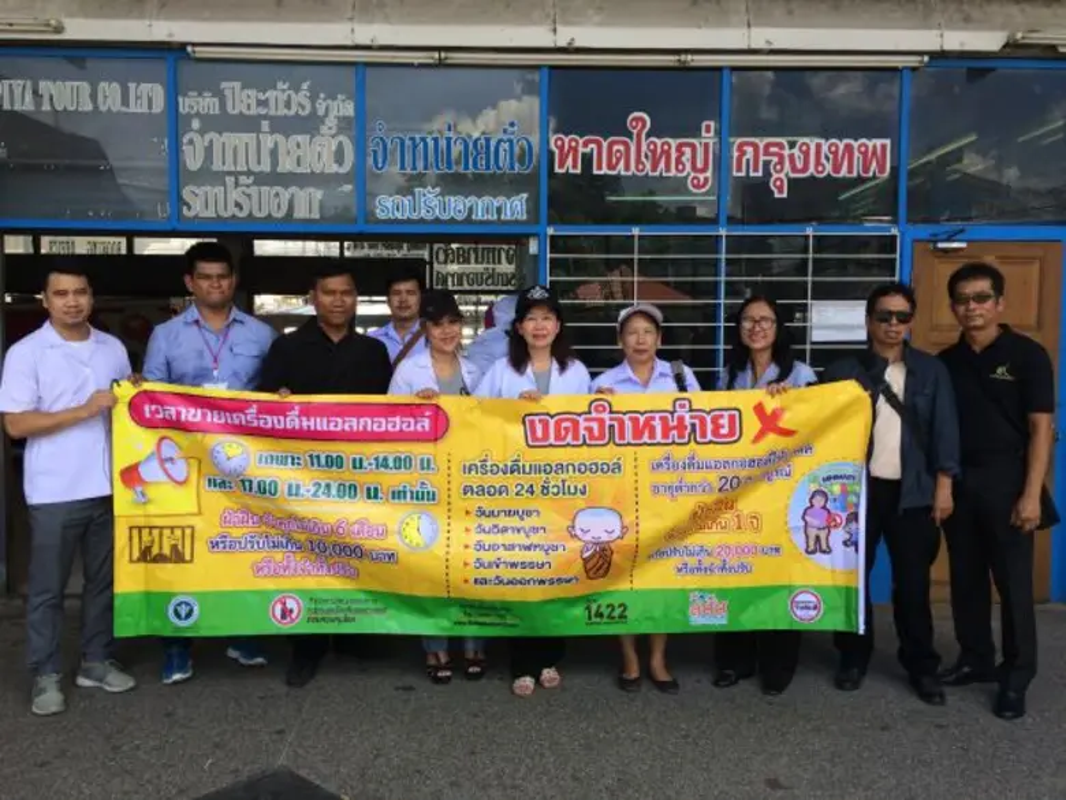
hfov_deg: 61.7
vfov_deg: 48.2
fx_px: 893
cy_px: 400
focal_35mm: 29
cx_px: 533
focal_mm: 4.15
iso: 32
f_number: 2.2
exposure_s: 1/383
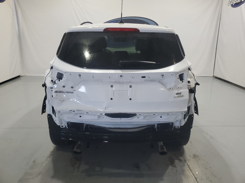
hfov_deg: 67.3
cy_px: 92
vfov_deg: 53.1
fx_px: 184
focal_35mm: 26
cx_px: 122
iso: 78
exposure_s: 1/120
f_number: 1.5
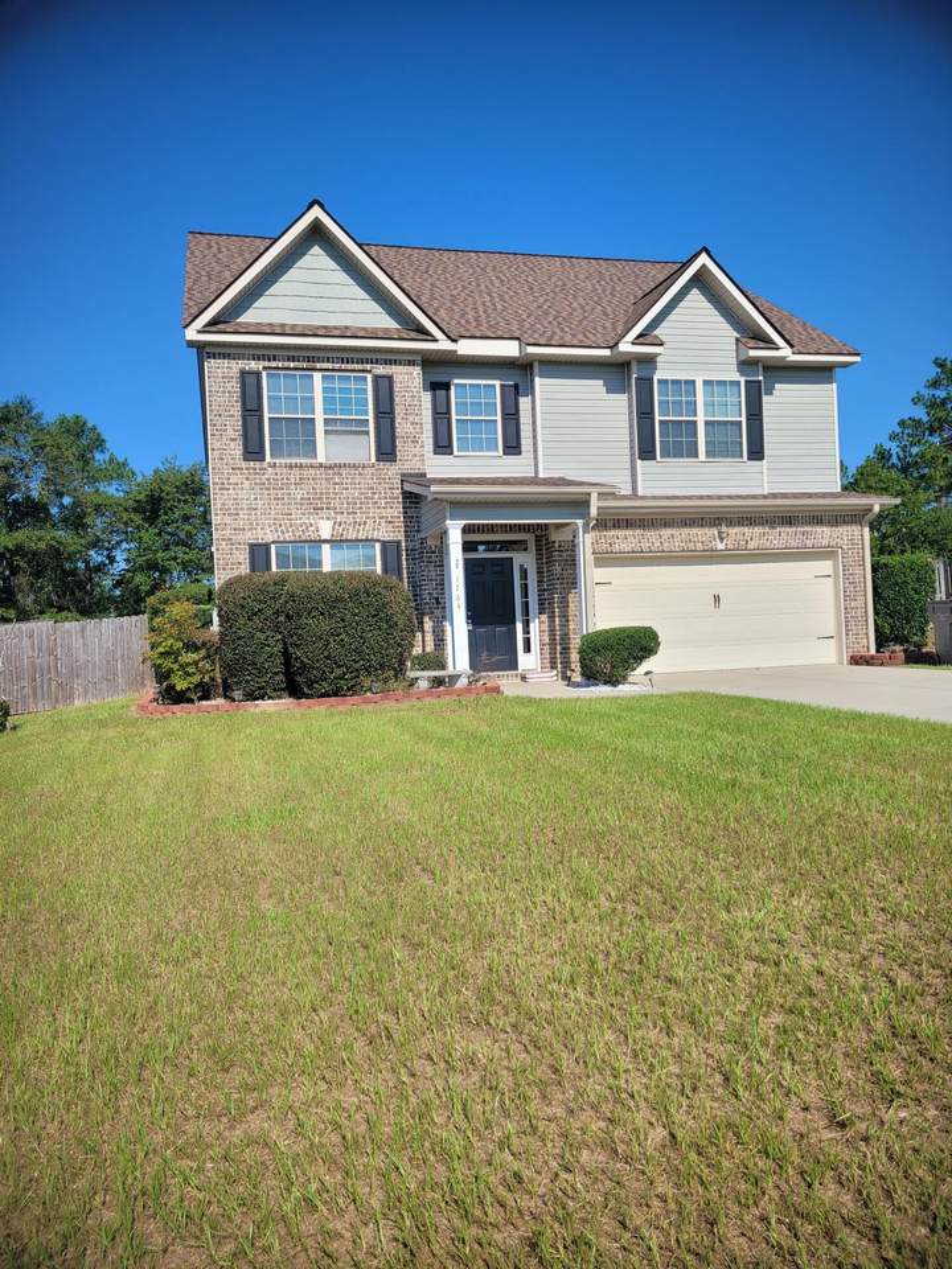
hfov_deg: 53.1
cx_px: 476
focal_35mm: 26
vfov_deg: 67.3
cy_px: 634
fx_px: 953
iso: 40
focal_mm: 5.4
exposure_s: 1/2450
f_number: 1.8
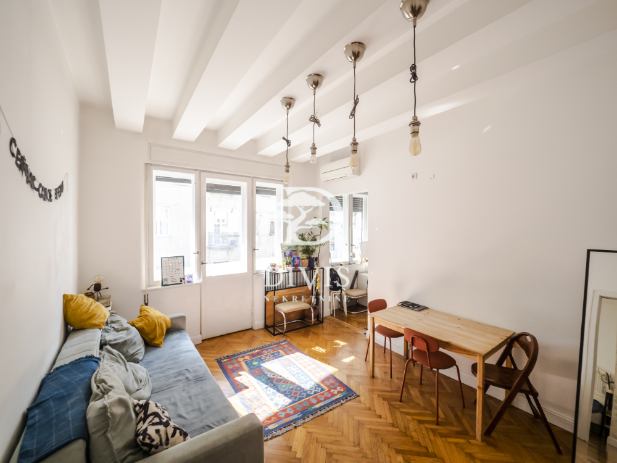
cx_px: 308
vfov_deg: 85.7
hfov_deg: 102.1
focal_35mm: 14
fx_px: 250
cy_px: 232
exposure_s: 1/250
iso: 400
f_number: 4
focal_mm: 7
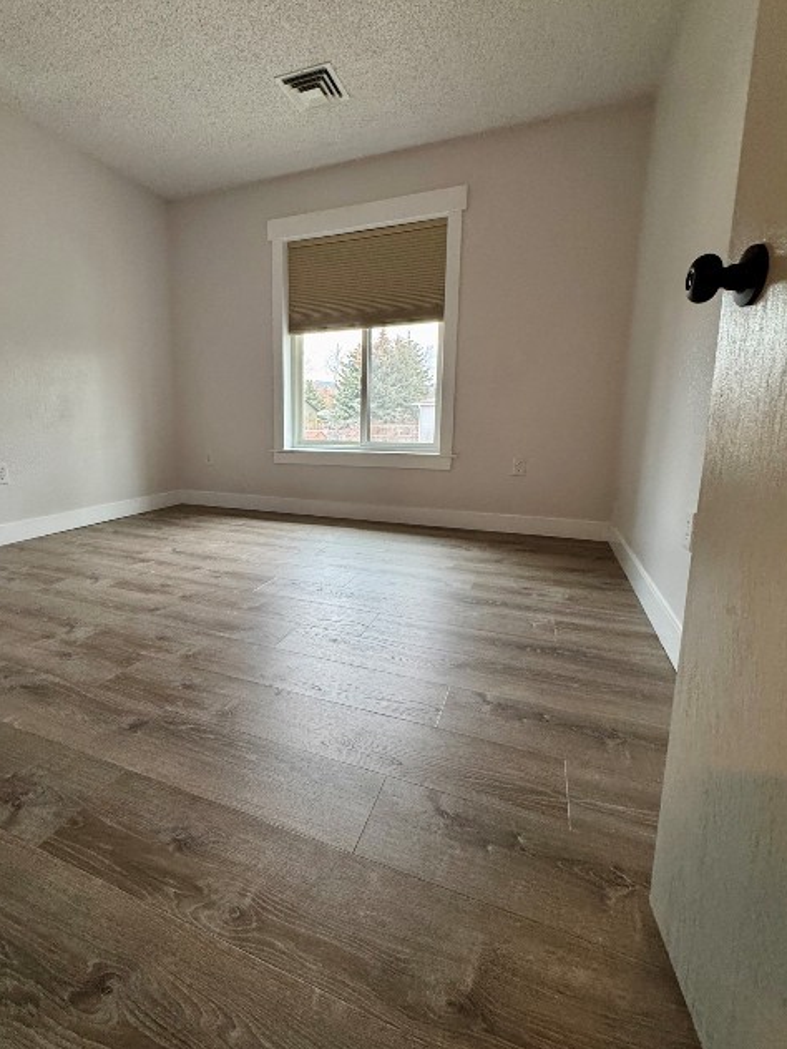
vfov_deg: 91.0
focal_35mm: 17
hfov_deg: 73.9
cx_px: 314
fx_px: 515
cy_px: 500
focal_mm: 2.22
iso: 320
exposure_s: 1/60
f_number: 2.2
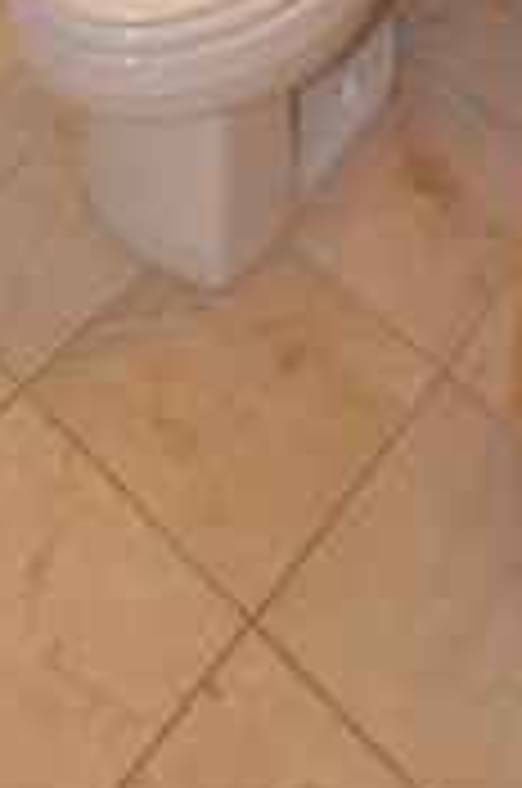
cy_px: -914
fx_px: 1441
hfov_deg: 20.5
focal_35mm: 66
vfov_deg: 17.4
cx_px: 266
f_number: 4.5
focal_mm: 10
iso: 400
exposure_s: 1/80
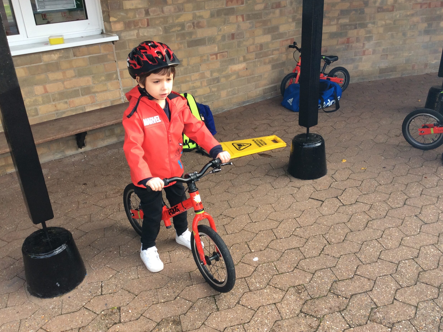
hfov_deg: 55.4
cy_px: 170
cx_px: 218
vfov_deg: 42.9
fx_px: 422
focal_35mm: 33
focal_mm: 3.3
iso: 32
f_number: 2.4
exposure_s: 1/128
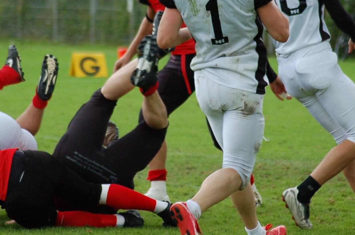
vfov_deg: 3.4
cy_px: 59
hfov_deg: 5.2
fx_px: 3917
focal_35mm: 398
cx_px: 168
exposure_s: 1/500
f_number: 4.5
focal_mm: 150
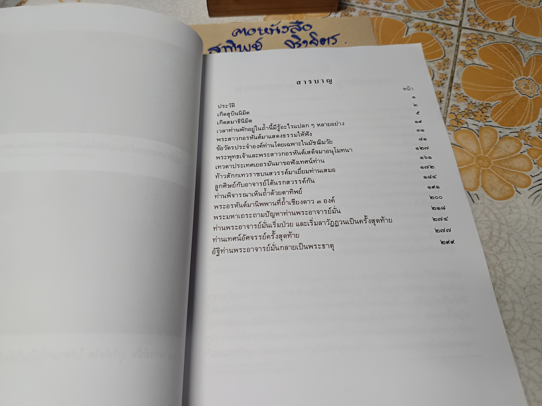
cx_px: 271
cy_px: 203
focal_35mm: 24
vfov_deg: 56.8
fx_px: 376
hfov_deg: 71.6
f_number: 1.7
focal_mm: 5.31
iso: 953
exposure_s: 1/50
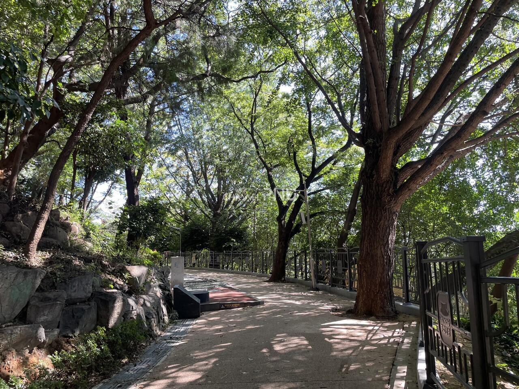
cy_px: 194
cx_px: 260
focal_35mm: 26
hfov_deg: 67.3
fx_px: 390
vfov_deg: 53.1
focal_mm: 4.2
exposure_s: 1/121
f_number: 1.6
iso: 32
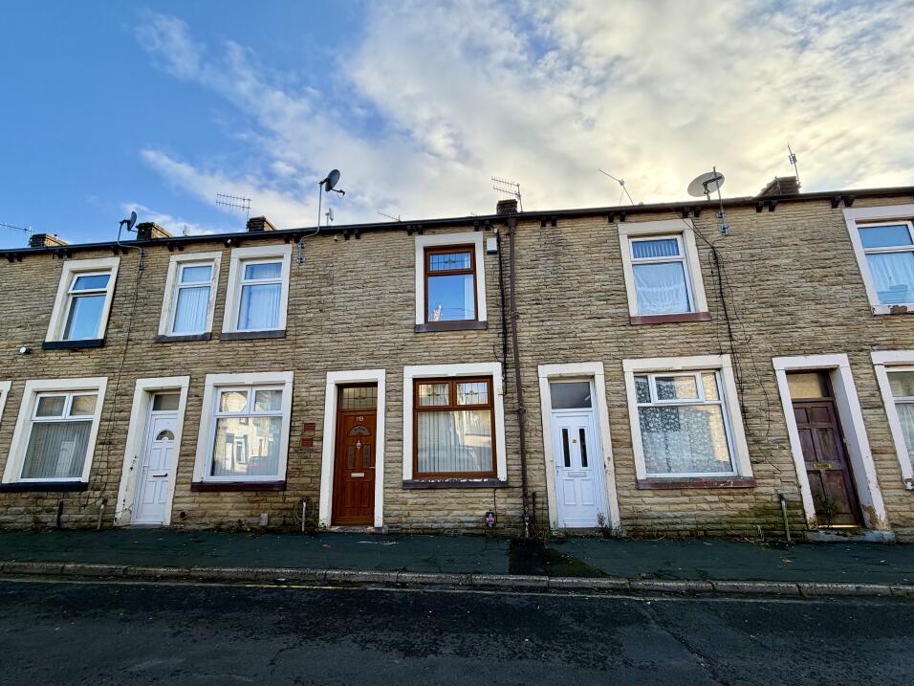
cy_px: 360
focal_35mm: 15
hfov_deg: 98.2
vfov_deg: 81.7
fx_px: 396
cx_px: 459
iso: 40
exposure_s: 1/502
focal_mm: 2.22
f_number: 2.2
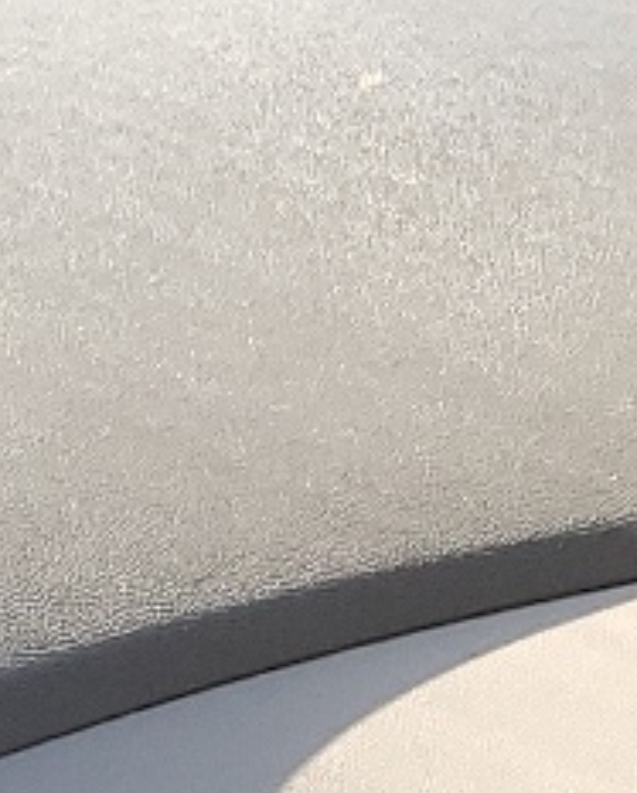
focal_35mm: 174
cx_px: -913
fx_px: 4092
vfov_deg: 9.8
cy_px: 1896
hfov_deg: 8.2
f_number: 1.5
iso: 55
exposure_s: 1/120
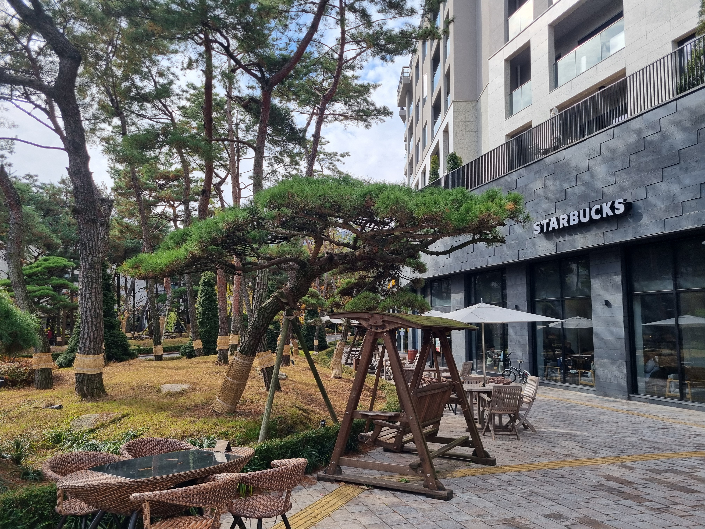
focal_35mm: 26
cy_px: 264
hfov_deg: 67.3
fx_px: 530
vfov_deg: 53.1
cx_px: 352
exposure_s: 1/1580
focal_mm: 5.4
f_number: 1.8
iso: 50
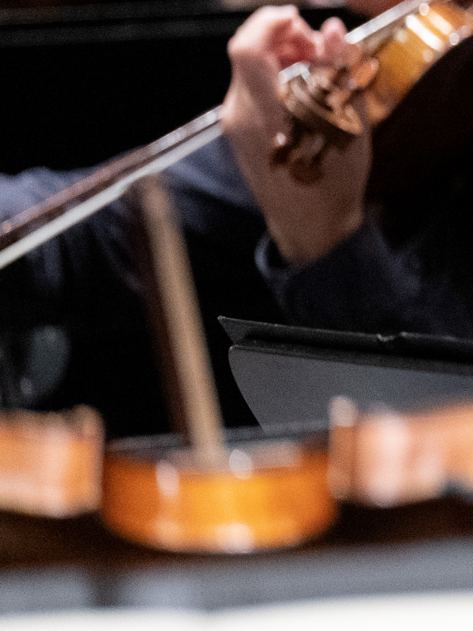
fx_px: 19164
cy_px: -80
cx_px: 1602
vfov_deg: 1.9
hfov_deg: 1.4
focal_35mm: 1052
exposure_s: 1/200
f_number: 3.2
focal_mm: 200
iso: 2500
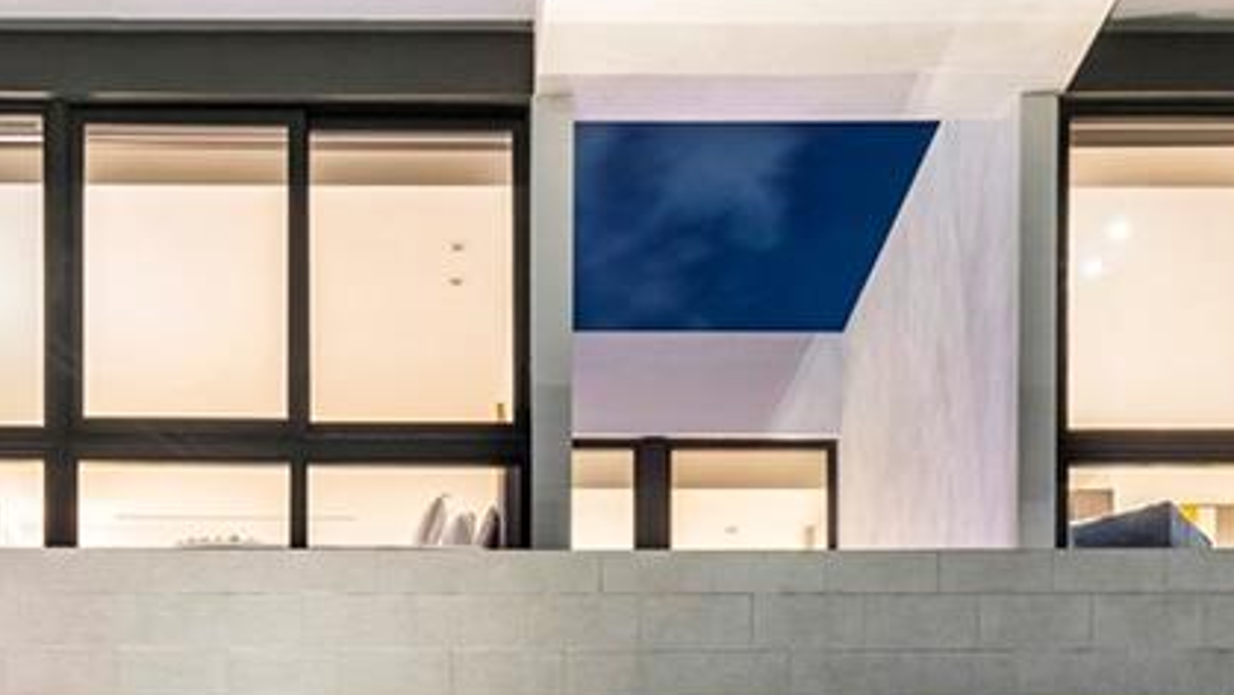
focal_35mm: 56
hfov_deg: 37.1
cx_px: 512
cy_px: 1032
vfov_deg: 19.0
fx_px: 1833
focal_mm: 14
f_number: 7.1
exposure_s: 8
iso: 100
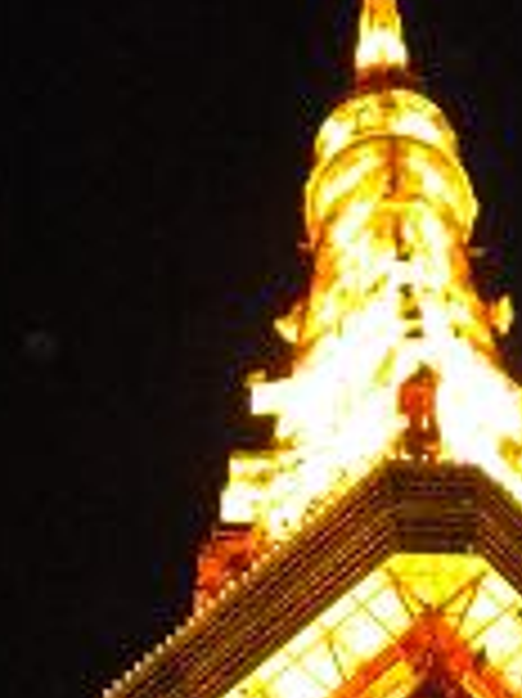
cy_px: 860
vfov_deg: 15.3
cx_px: 286
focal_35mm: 124
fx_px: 2497
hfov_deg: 11.9
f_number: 3.1
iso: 800
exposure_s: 1/48.8
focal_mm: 6.3
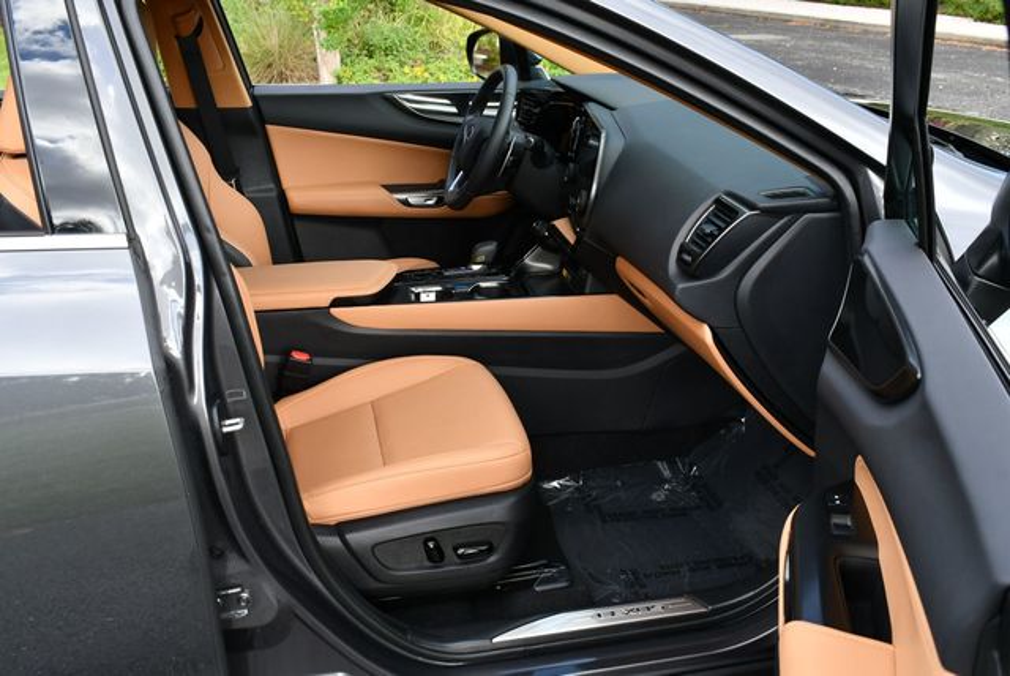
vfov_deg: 36.9
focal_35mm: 36
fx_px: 1011
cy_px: 338
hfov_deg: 53.1
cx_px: 505
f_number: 5.6
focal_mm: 18
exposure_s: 1/250
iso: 400
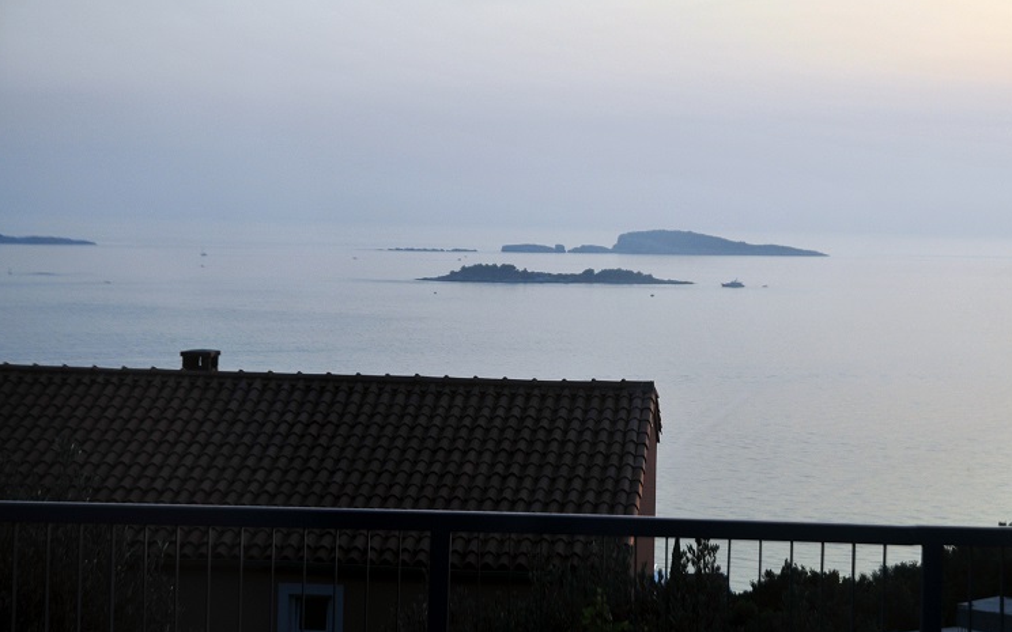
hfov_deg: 23.6
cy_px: 260
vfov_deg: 14.9
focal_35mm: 88
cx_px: 630
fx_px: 2417
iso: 200
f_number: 4
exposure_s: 1/800
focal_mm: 45
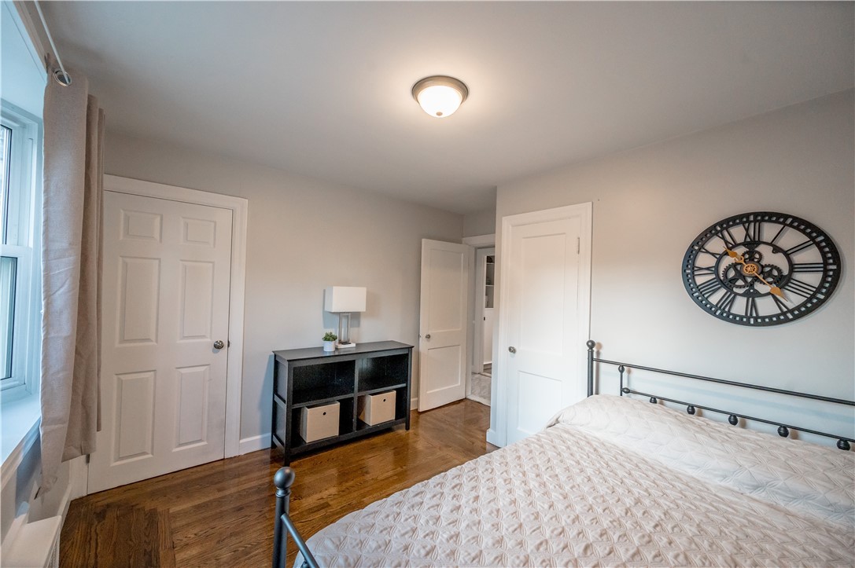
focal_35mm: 14
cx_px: 428
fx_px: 332
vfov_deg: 81.1
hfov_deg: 104.3
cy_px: 284
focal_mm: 14
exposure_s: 1/250
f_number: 6.3
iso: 3200
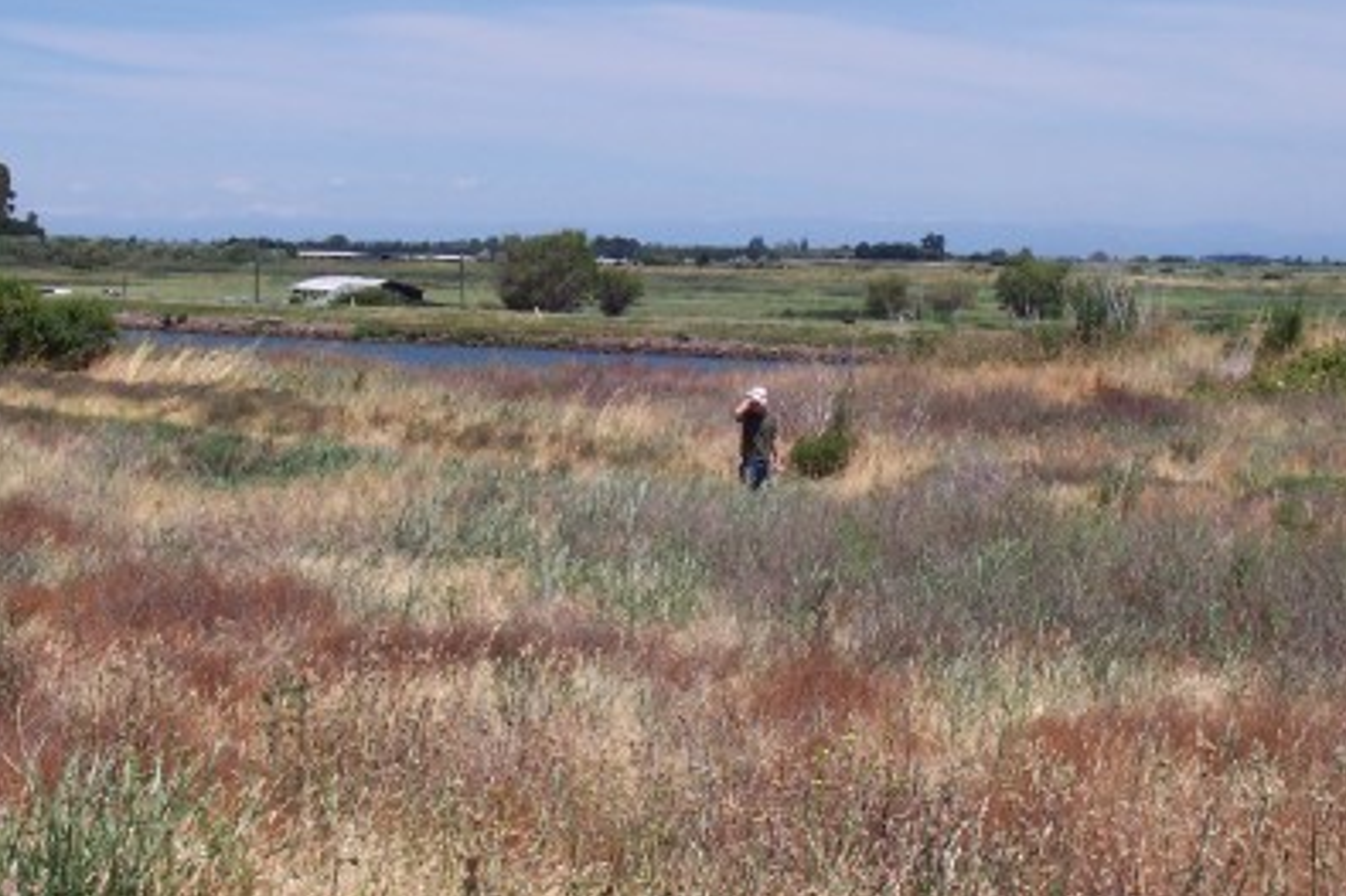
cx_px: 678
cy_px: 412
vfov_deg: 11.7
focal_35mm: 117
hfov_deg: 17.5
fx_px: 4372
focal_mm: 16.8
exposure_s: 1/250
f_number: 9.5
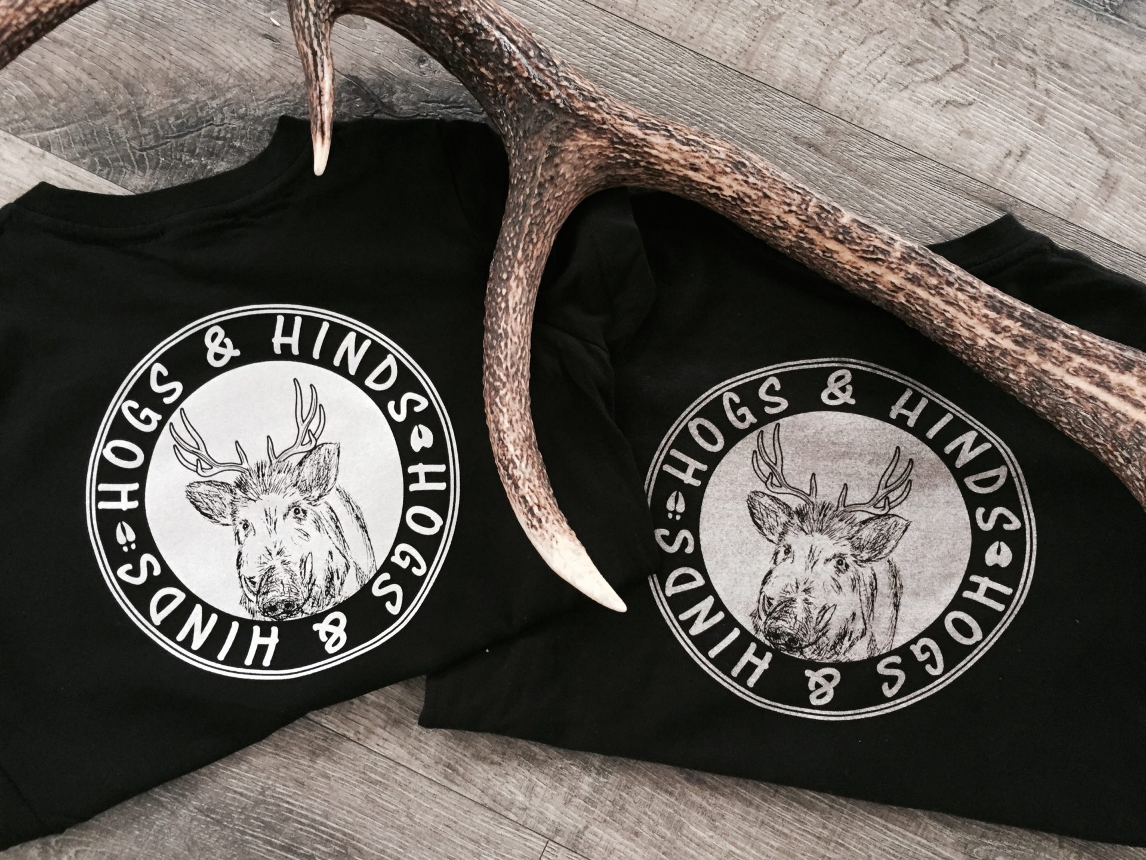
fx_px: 960
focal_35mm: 29
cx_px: 573
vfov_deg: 48.2
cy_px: 430
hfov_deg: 61.7
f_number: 2.2
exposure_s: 1/33
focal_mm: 4.15
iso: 200
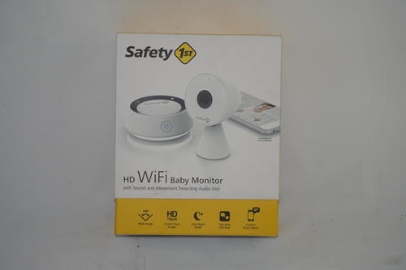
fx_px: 829
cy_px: 135
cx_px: 203
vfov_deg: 18.5
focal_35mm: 74
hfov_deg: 27.5
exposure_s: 1/80
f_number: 5.6
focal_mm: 49
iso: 100
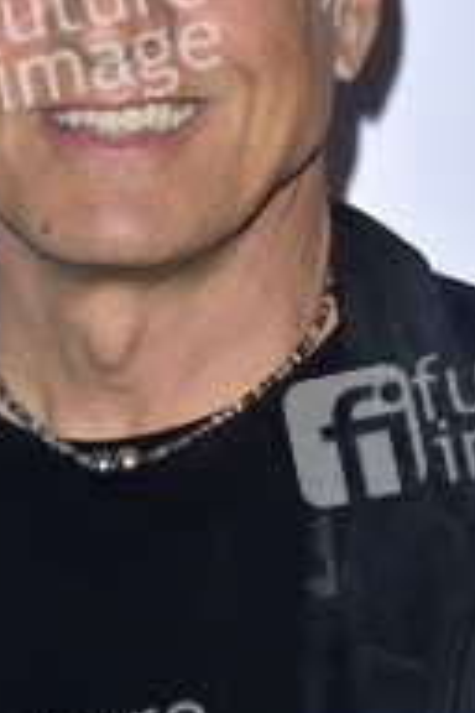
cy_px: 234
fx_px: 5977
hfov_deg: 4.6
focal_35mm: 302
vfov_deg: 6.8
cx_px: 139
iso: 320
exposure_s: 1/250
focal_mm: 145
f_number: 6.3
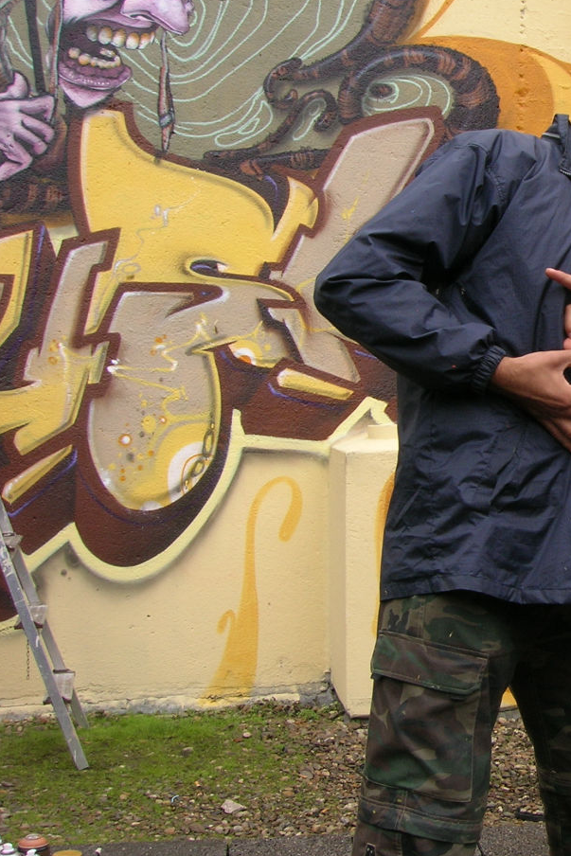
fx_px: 1308
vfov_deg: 36.2
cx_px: 663
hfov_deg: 22.9
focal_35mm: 55
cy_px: 387
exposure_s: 1/118
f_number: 4.9
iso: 50
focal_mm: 5.7
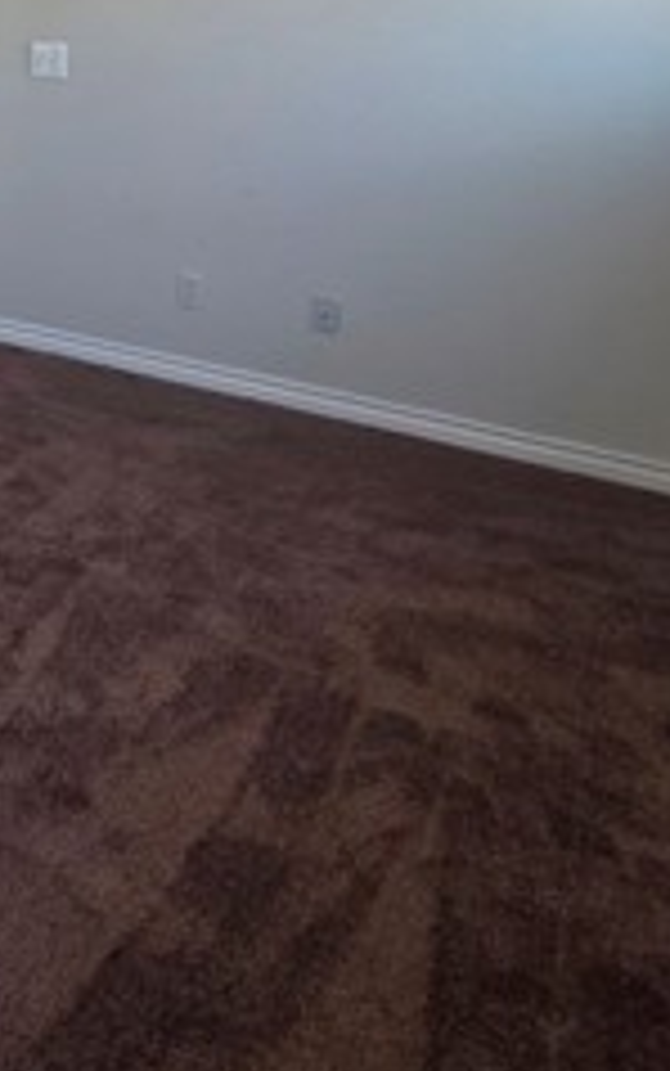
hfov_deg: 23.7
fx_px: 1080
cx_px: -436
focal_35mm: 37
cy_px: 166
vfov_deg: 48.7
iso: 64
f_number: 1.9
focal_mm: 2.2
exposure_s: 1/120
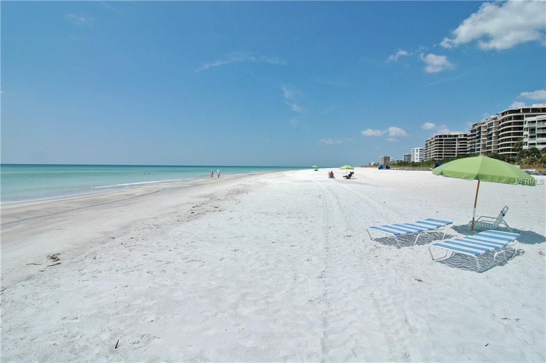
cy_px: 182
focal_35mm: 18
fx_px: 273
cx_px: 273
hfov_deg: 90.1
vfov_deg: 67.2
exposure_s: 1/640
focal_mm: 12
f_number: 13
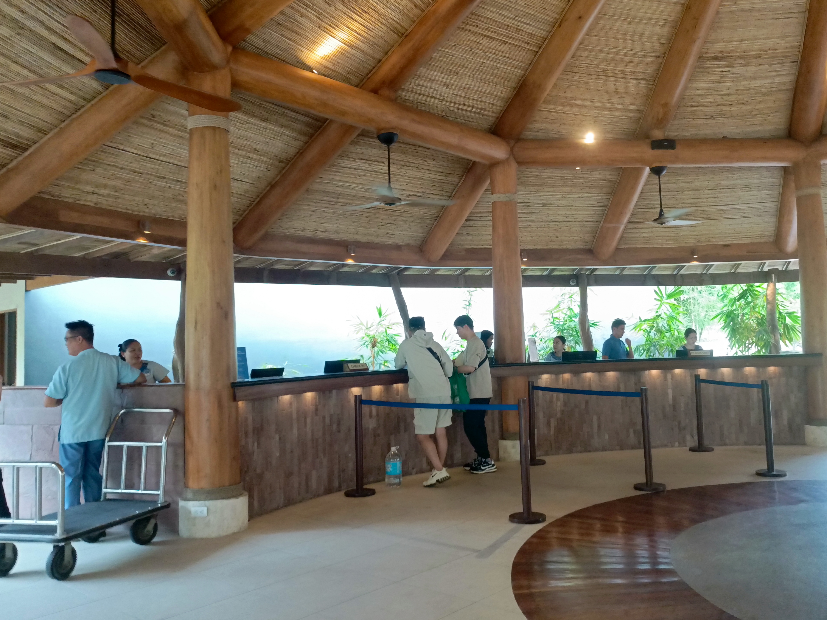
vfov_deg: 46.8
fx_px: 717
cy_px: 305
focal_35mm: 30
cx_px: 473
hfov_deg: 59.7
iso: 655
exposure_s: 1/60
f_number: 1.7
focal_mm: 5.25
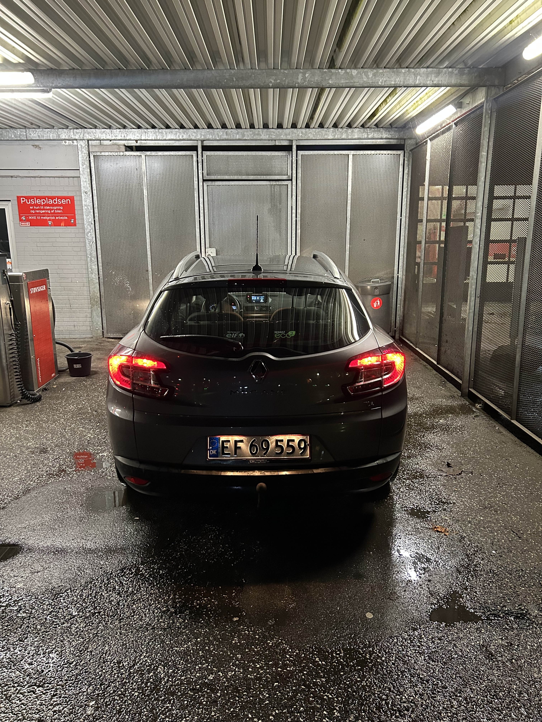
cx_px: 271
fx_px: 543
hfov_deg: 53.1
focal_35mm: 26
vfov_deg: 67.3
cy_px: 361
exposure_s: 1/60
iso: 500
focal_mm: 5.7
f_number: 1.5
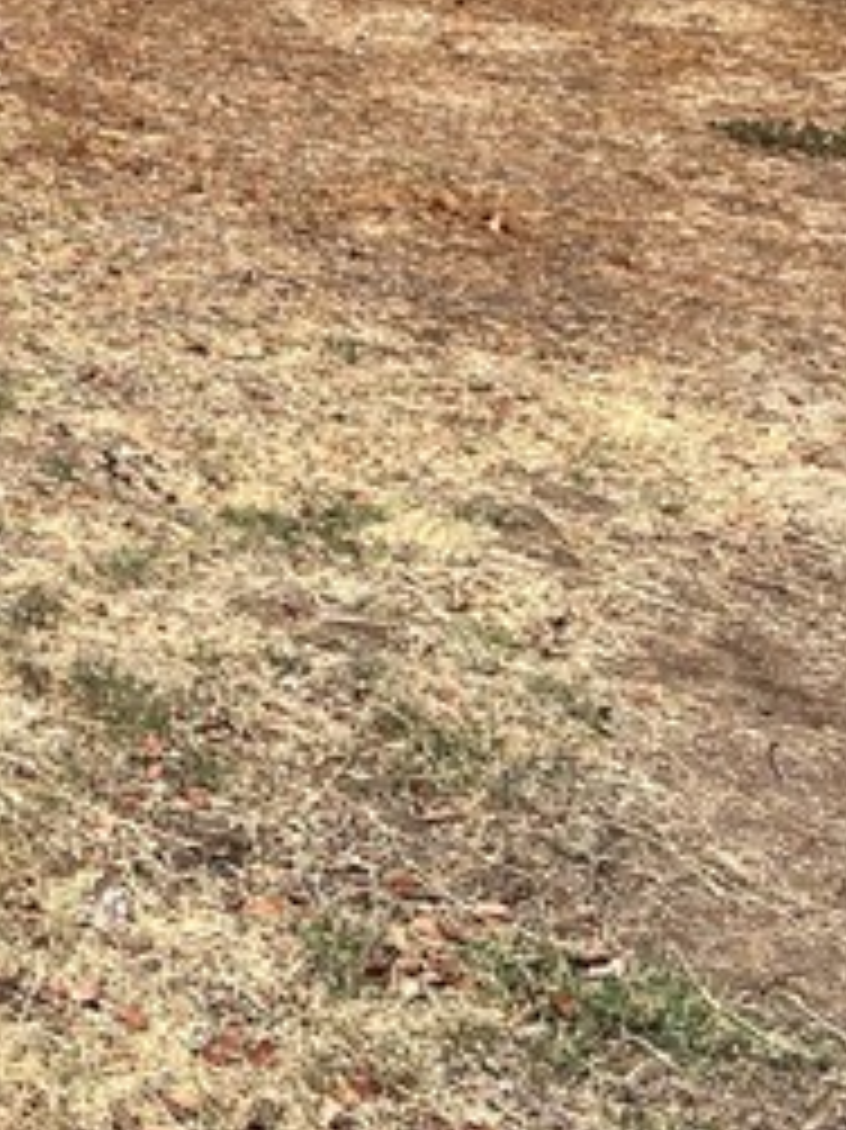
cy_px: -518
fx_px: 3457
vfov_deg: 17.0
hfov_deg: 13.0
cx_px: -508
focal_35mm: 106
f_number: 1.5
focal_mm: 5.7
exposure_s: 1/4274
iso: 50
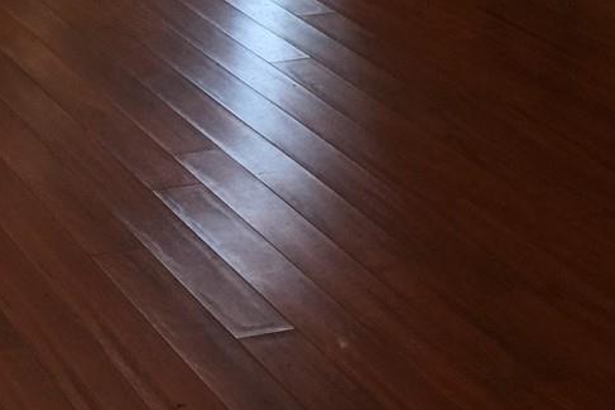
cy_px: -193
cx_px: -160
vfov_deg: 13.1
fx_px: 1692
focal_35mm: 99
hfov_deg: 19.2
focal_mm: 4.15
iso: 50
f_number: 2.2
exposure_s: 1/30
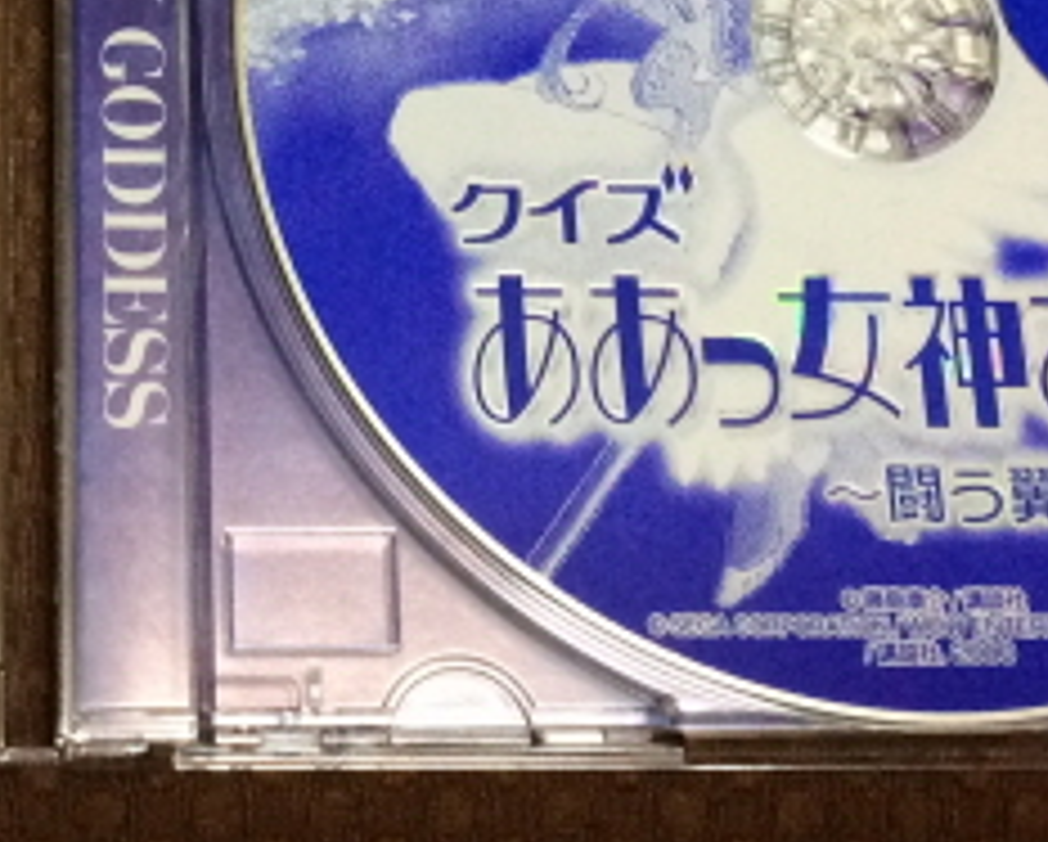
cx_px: 121
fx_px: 3012
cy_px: -392
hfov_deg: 19.4
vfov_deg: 14.8
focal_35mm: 97
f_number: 2.2
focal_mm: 4.15
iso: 200
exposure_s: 1/30
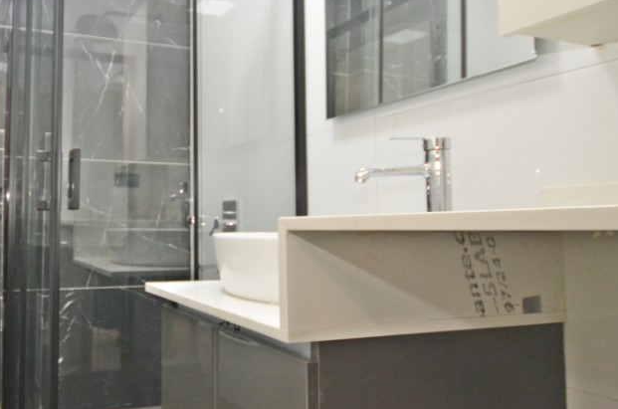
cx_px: 125
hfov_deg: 60.4
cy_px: 180
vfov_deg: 46.1
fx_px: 480
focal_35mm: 28
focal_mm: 10
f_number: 4
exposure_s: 1/60
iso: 800
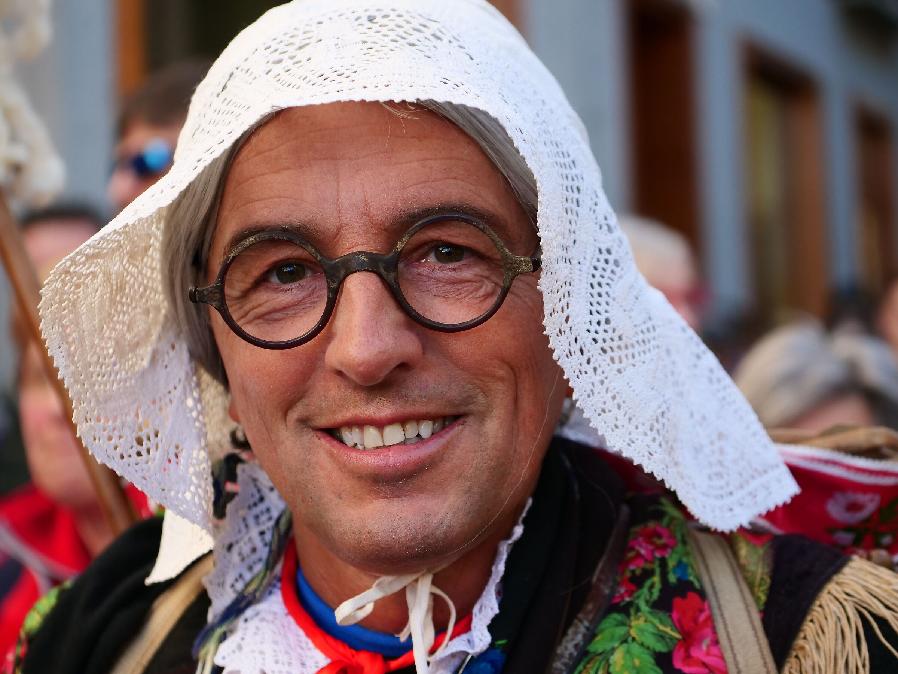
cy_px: 337
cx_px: 449
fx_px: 2387
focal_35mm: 92
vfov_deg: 16.1
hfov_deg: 21.3
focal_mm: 46
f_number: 2.8
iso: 500
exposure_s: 1/800
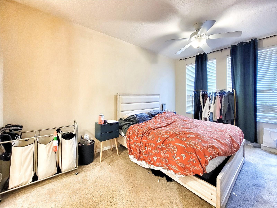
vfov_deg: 89.9
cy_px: 104
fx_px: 104
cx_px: 138
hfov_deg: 106.2
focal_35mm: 13
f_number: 2.2
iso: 640
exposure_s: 1/30
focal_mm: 2.2
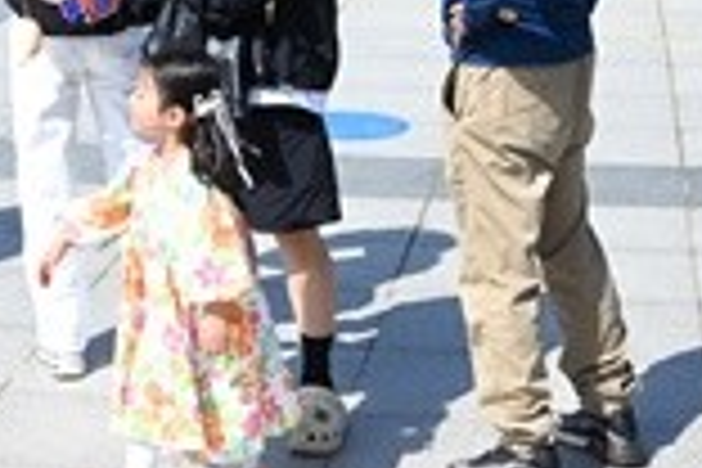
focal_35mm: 152
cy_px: -412
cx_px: -162
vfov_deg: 8.6
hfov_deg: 13.1
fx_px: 2964
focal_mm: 37
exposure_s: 1/640
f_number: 13
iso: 800
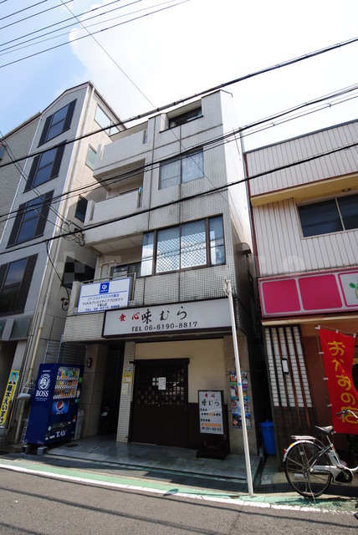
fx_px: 246
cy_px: 268
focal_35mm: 16
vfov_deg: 94.9
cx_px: 179
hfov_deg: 72.2
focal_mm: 11
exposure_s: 1/200
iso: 200
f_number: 10
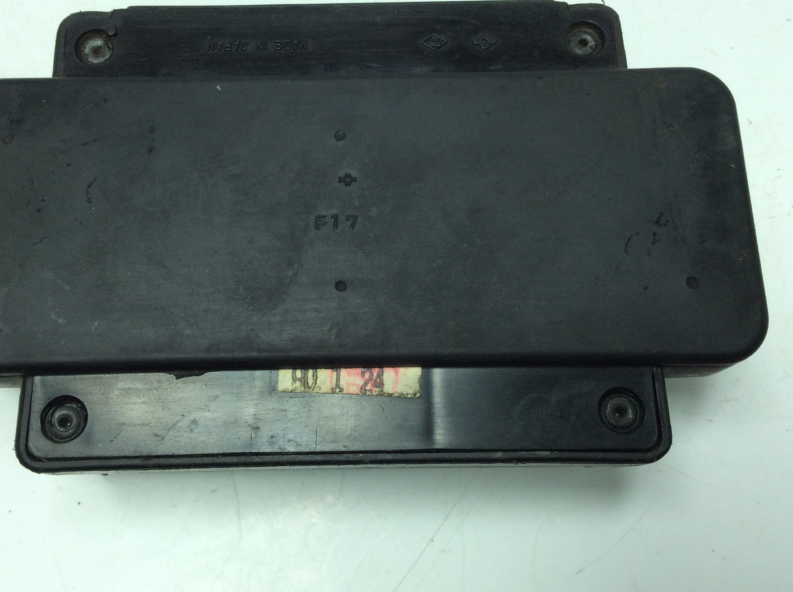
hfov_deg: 49.0
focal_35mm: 38
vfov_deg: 37.5
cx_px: 355
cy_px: 242
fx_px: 869
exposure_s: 1/289
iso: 32
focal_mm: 3.3
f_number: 2.4
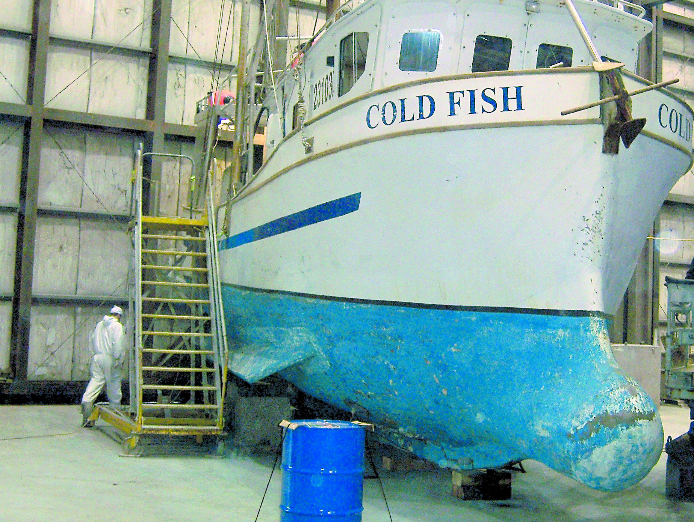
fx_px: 1103
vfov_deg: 26.5
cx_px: 412
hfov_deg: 34.8
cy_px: 204
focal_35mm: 55
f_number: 3.1
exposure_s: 1/60
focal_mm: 7.5
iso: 160
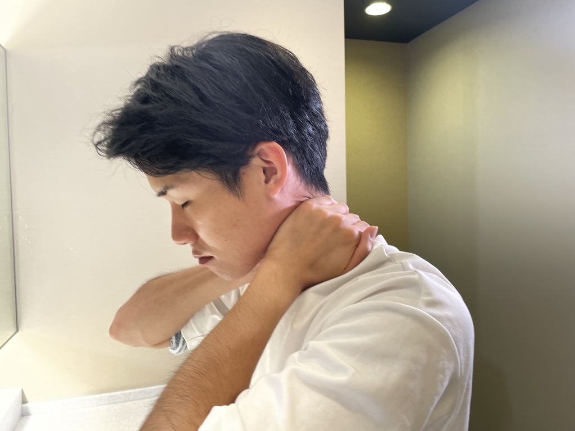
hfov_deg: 67.3
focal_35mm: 26
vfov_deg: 53.1
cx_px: 288
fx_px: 432
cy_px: 216
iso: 100
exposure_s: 1/100
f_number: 1.6
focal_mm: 4.2
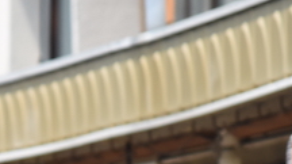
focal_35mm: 1137
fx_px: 8794
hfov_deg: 1.9
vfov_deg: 1.1
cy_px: 285
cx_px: -30
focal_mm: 195
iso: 500
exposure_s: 1/2000
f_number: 5.6
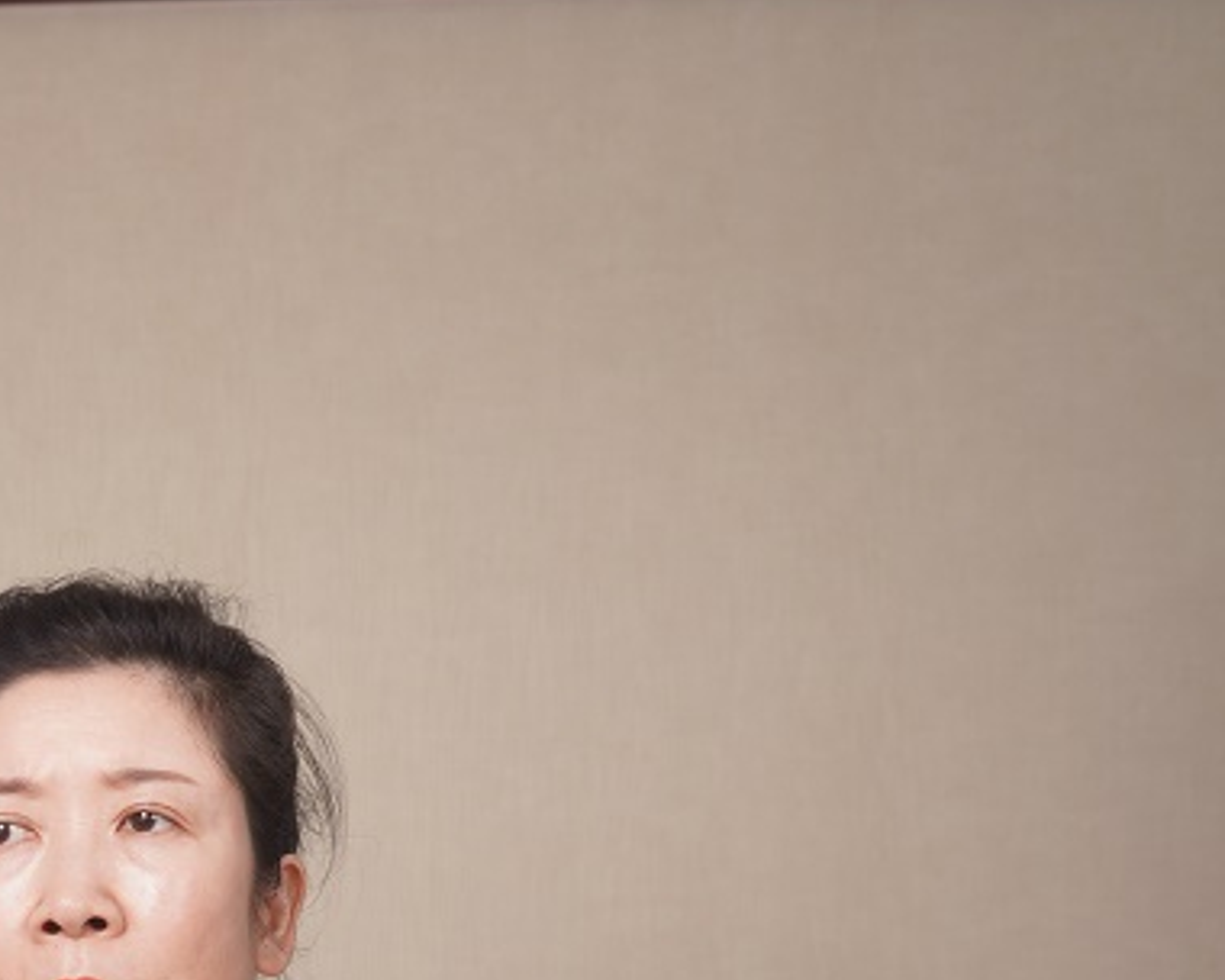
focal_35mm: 74
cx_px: 55
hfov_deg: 24.7
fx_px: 2683
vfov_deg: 19.9
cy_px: 1038
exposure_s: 1/50
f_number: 4.5
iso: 400
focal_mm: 30
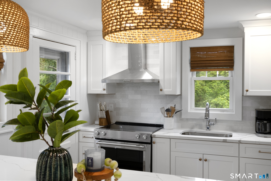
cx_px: 136
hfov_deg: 54.4
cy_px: 90
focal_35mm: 35
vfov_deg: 37.9
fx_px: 263
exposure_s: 1/40
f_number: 6.3
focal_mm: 35
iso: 800
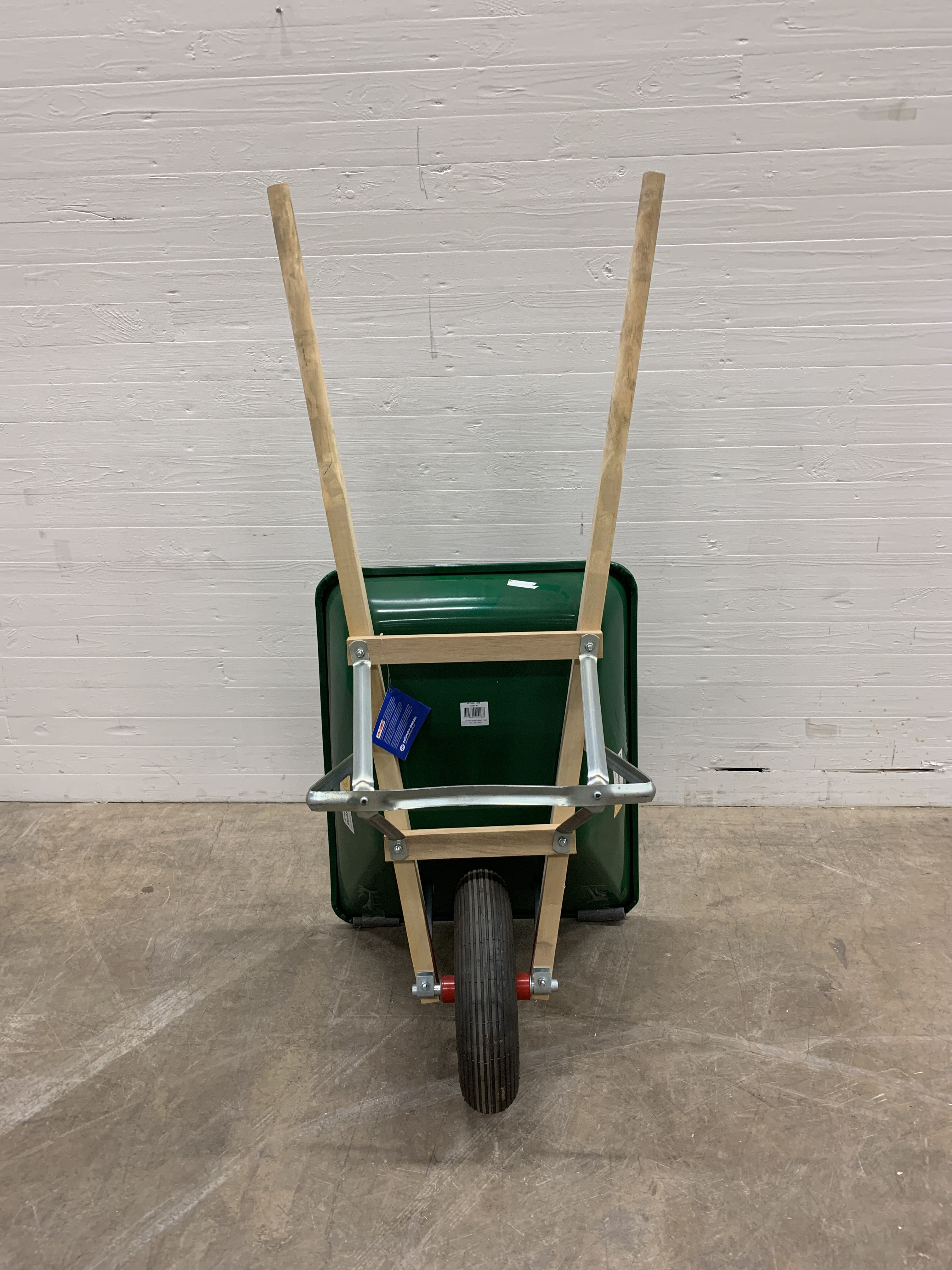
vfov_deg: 67.3
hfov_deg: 53.1
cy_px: 635
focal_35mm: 26
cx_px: 476
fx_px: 953
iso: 100
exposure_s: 1/71
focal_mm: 4.25
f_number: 1.8
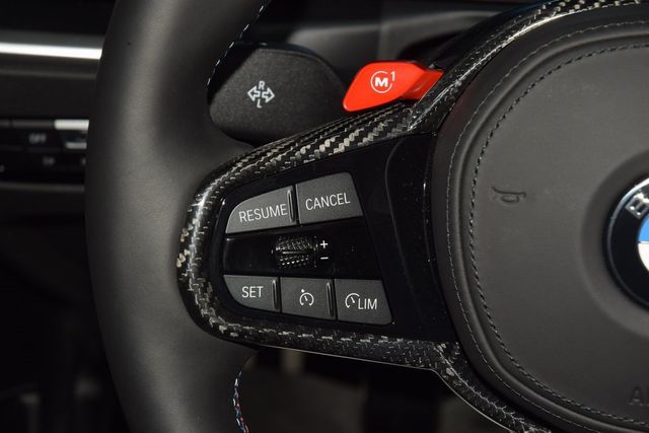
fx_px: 1893
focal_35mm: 105
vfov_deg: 13.0
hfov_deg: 19.5
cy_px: 216
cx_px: 324
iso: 100
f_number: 8
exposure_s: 1/125
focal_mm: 70
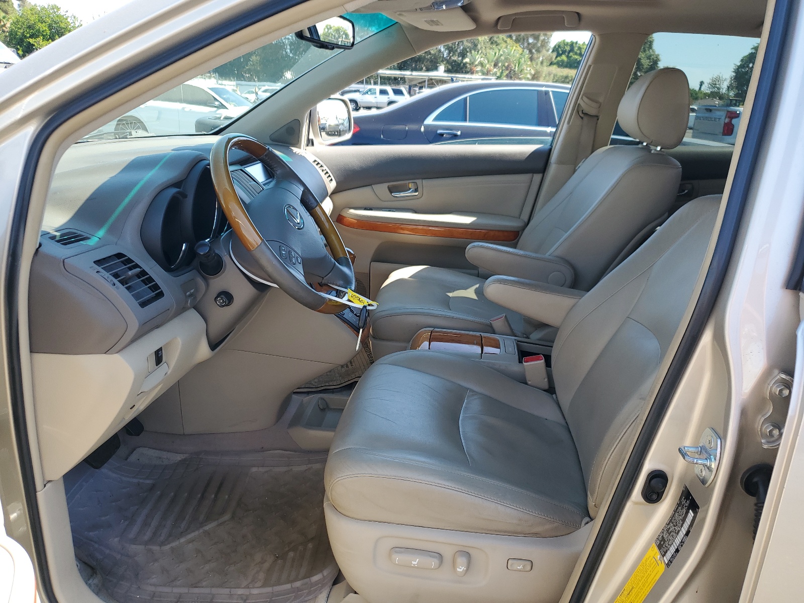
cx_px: 402
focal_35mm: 26
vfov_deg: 53.1
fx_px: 604
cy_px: 302
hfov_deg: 67.3
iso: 50
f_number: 1.5
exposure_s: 1/556
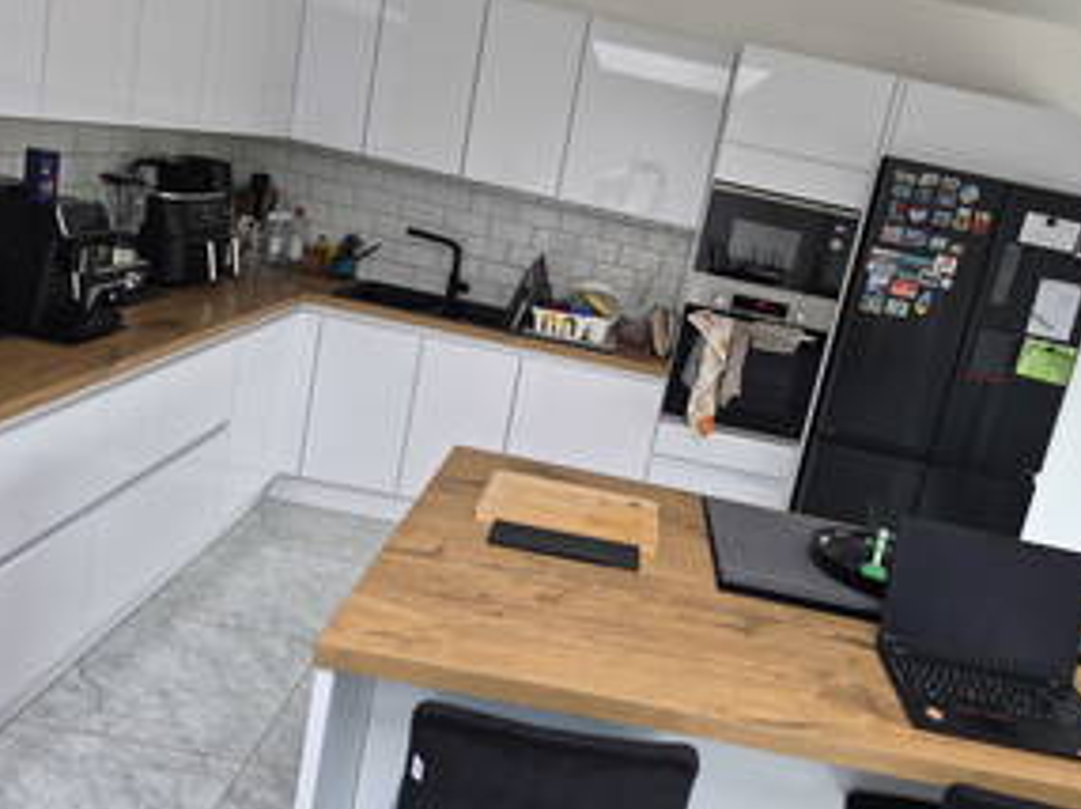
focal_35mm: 29
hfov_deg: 61.0
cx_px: 669
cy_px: 382
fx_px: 905
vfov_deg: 48.1
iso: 320
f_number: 1.8
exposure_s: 1/100
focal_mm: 5.4
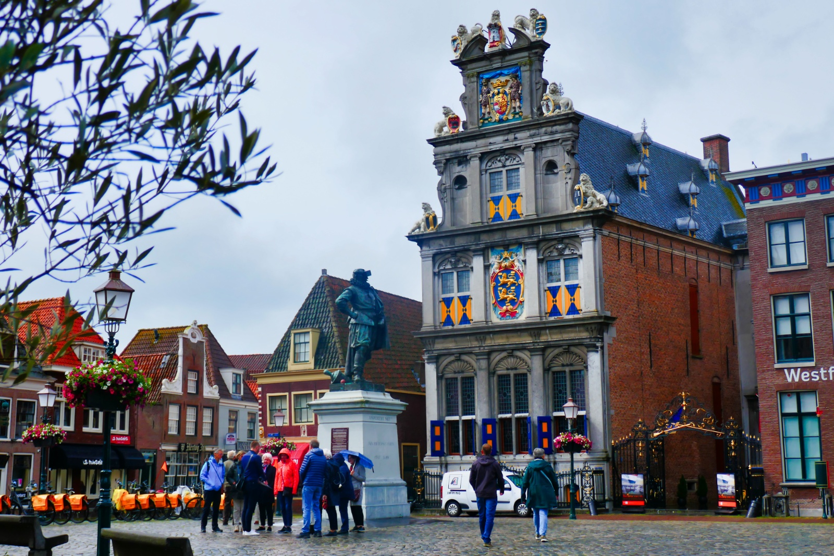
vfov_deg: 27.5
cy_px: 278
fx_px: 1135
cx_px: 417
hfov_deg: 40.4
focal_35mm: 49
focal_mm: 17.8
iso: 125
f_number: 4
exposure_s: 1/1300
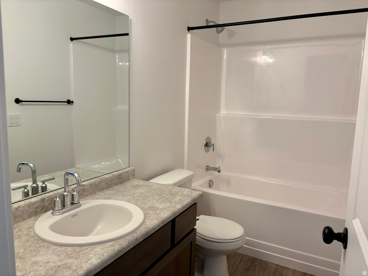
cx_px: 184
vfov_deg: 53.1
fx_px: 276
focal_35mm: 26
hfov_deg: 67.3
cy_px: 138
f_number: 1.6
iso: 64
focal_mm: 5.96
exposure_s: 1/120
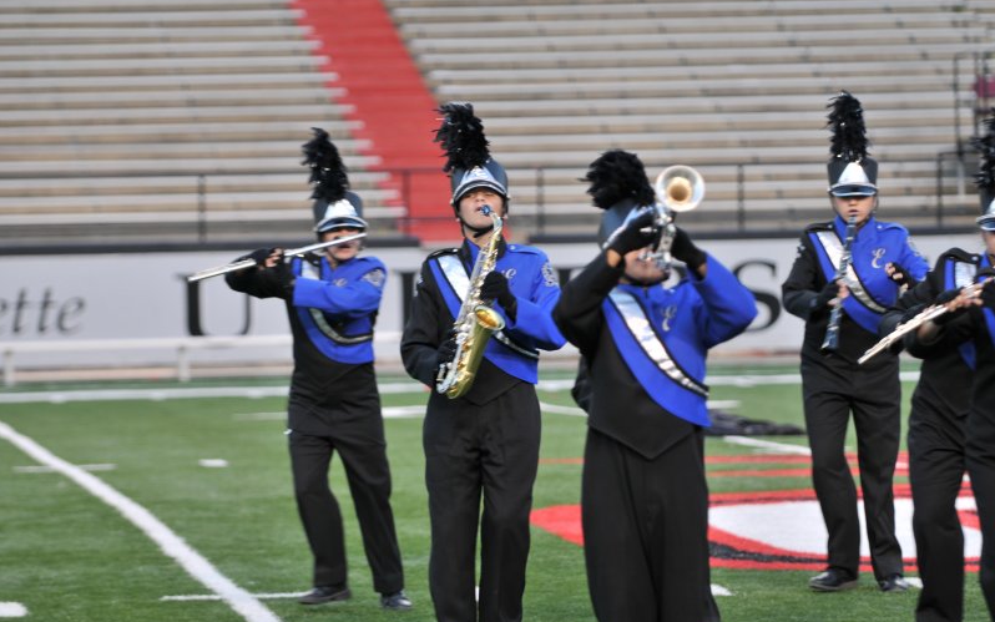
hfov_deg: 10.5
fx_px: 5397
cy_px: 309
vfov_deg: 6.6
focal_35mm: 199
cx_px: 498
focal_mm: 130
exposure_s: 1/125
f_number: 2.8
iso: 200
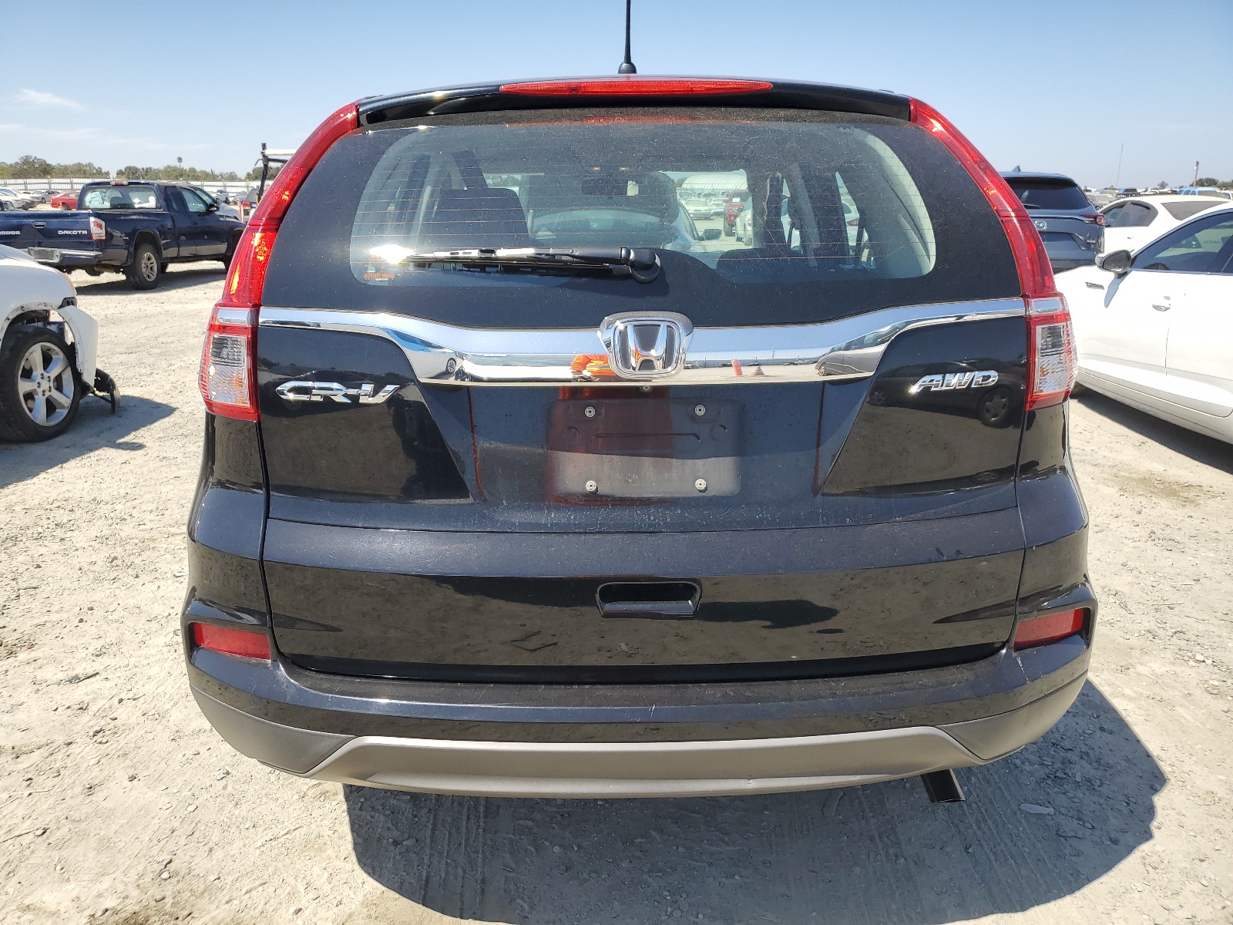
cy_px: 462
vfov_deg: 53.1
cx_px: 616
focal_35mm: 26
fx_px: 926
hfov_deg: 67.3
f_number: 1.5
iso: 50
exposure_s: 1/2000
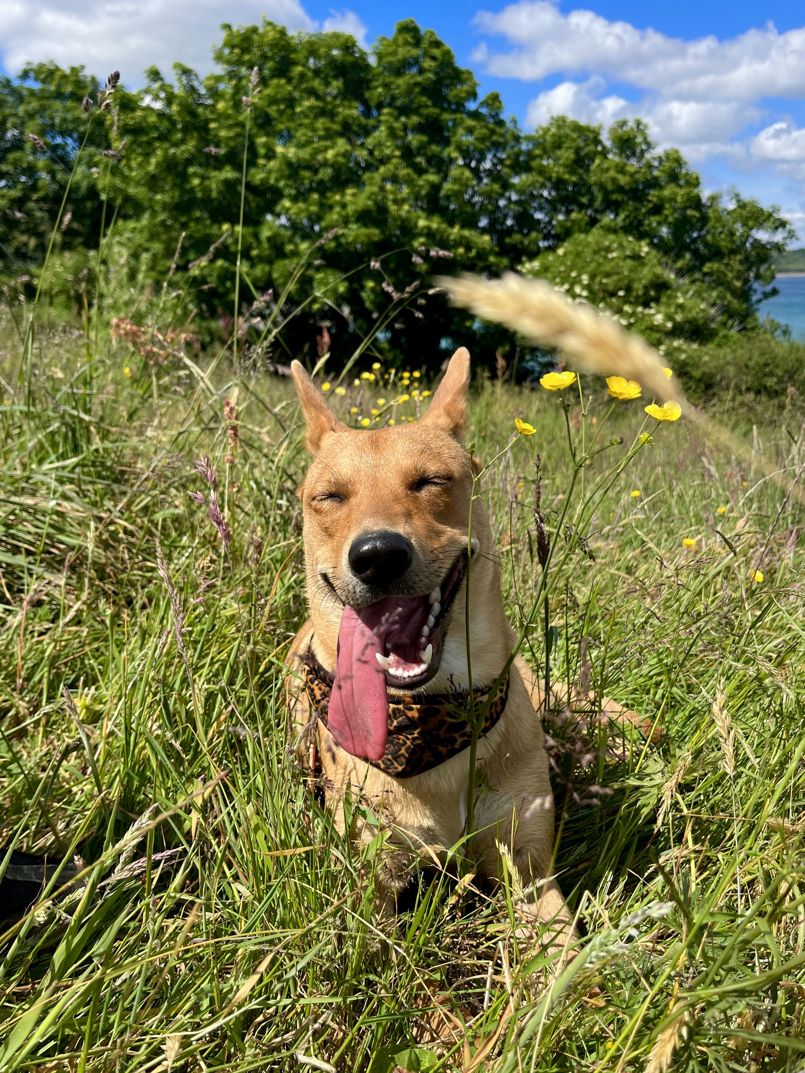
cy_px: 545
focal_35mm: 27
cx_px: 415
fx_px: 837
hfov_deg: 51.3
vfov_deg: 65.3
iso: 50
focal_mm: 5.1
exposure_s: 1/2688
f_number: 1.6
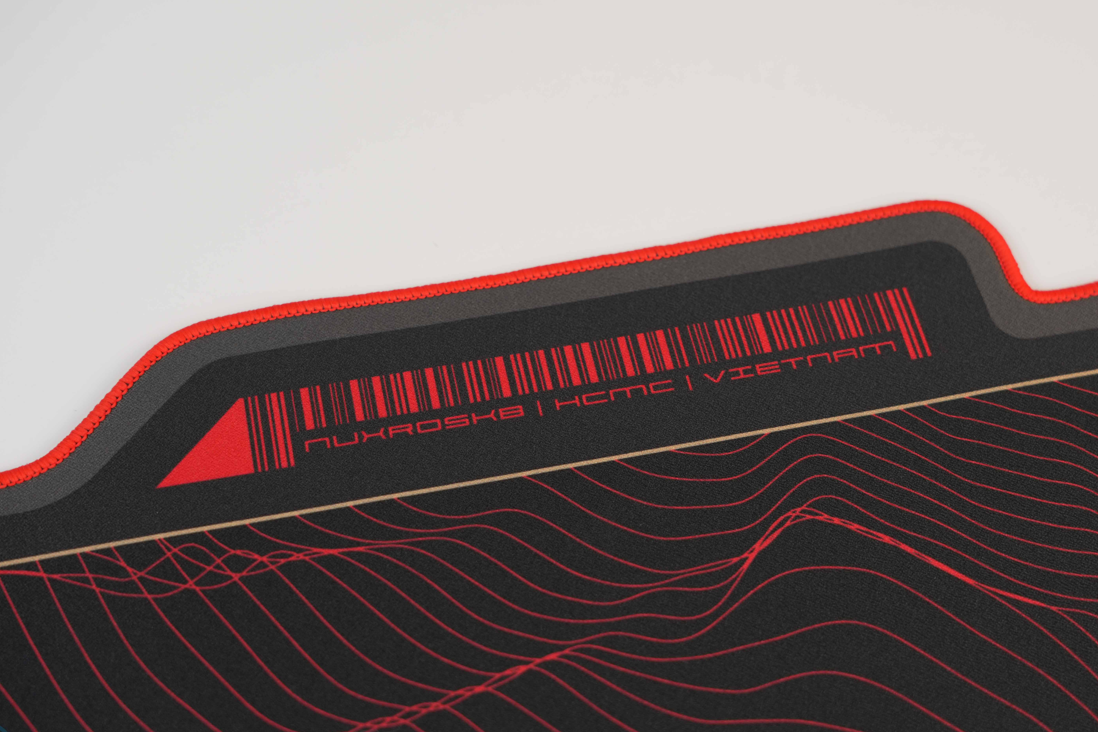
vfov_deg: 21.1
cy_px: 378
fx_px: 1963
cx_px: 596
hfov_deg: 31.2
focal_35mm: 64
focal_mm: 51.3
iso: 250
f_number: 4.5
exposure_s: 1/80
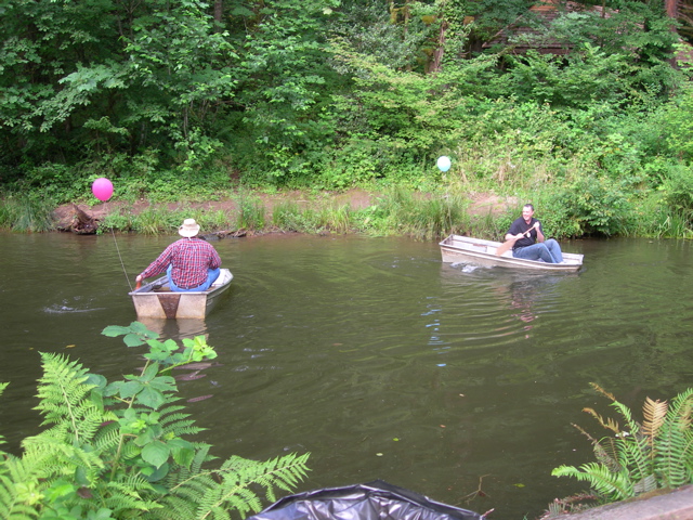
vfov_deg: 37.7
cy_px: 260
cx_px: 346
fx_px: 761
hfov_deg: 49.0
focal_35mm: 38
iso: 50
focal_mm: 7.8
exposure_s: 1/33.2
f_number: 2.8
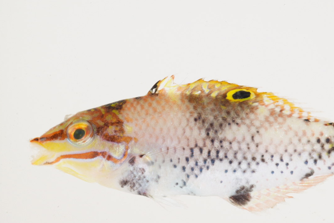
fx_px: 1966
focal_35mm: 212
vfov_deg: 6.5
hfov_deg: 9.7
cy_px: 127
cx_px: 216
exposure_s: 1/60
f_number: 22
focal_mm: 105
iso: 100
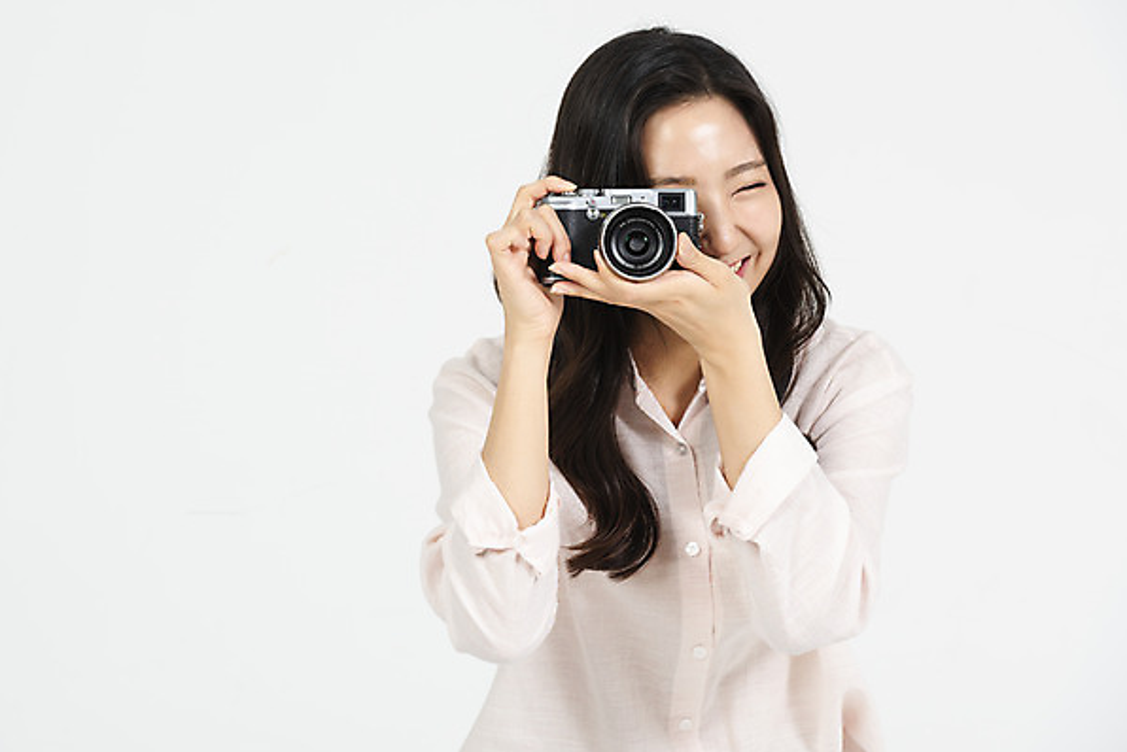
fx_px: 6295
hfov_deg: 10.2
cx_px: 564
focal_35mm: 201
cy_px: 376
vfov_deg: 6.8
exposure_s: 1/125
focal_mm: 200
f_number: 13
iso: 100
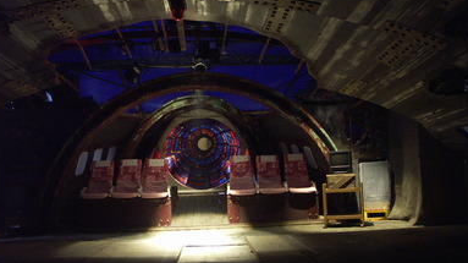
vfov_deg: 35.6
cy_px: 136
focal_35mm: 33
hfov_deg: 59.5
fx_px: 409
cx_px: 230
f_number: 2.8
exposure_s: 1/15
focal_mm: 7.48
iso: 400
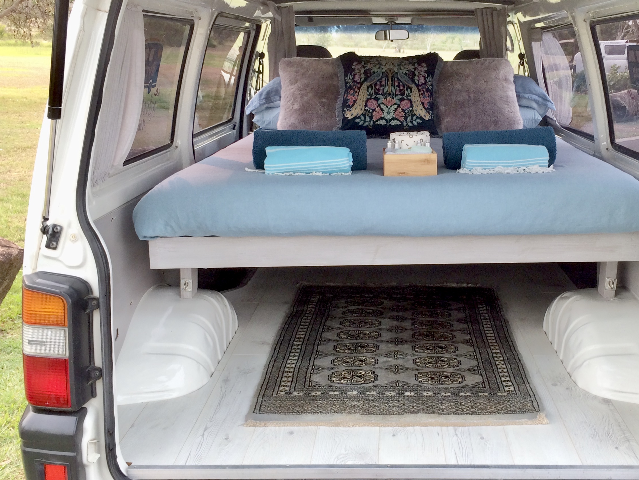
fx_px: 757
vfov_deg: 35.1
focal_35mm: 41
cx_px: 390
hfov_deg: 45.5
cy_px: 216
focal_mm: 4.15
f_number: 2.2
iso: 32
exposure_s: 1/156
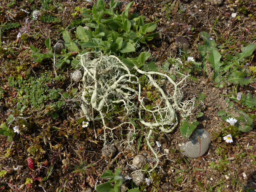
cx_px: 128
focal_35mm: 37
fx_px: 274
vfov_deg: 38.7
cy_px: 96
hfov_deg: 50.1
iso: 100
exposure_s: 1/1300
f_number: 4
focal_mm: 6.6
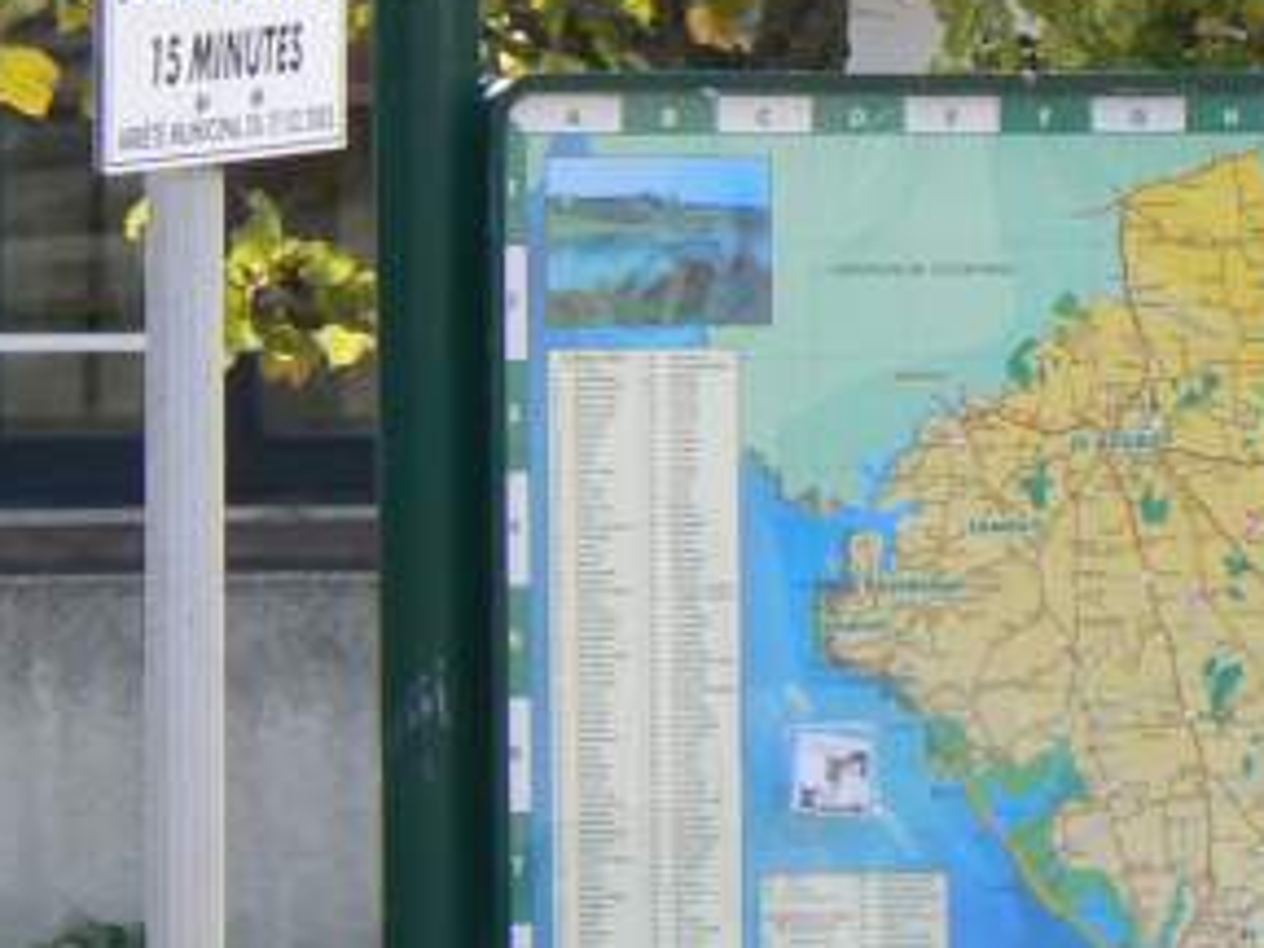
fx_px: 24976
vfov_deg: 2.2
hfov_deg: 2.9
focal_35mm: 684
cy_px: -125
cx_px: 1115
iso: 100
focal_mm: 36.5
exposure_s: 1/320
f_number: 3.3
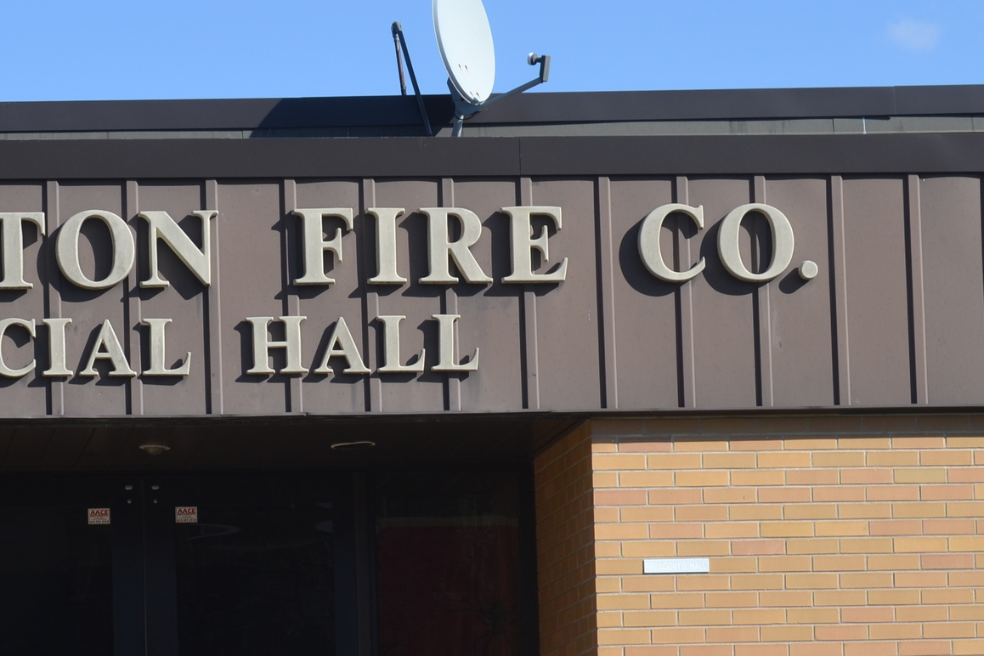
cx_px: 342
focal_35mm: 178
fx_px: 4867
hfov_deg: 11.5
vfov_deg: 7.7
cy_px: 510
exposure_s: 1/200
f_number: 7.1
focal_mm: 55
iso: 100
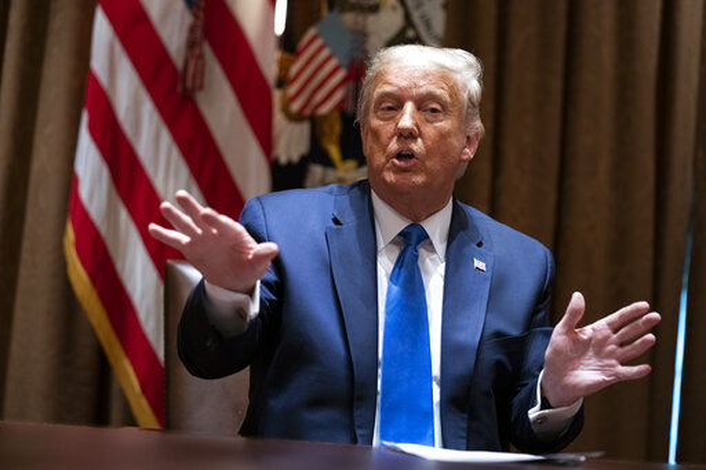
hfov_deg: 23.4
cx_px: 353
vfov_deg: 15.7
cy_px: 235
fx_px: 1706
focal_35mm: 87
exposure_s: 1/160
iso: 5000
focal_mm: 87
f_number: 2.8
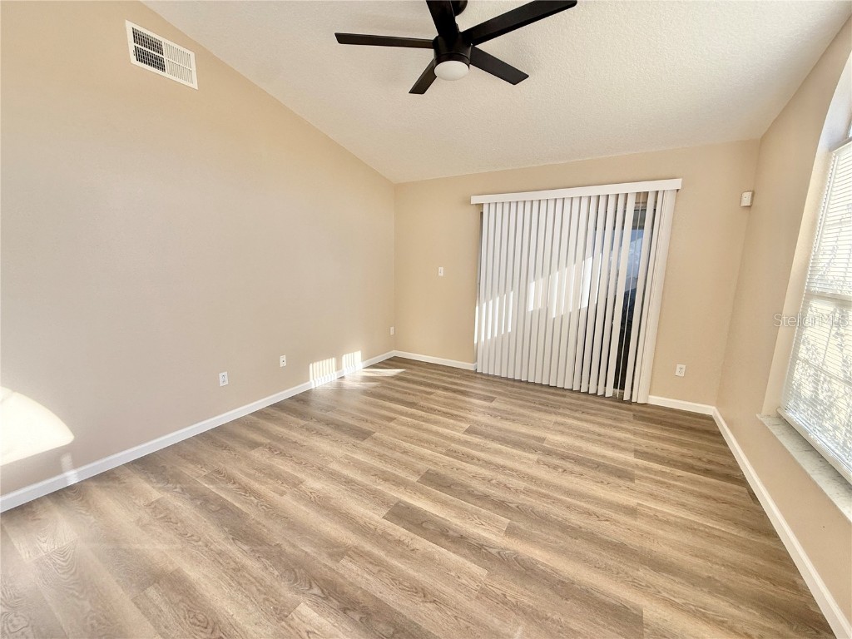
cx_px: 426
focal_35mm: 14
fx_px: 345
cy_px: 320
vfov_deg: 85.7
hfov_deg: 102.1
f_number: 2.2
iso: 64
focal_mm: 2.22
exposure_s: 1/275
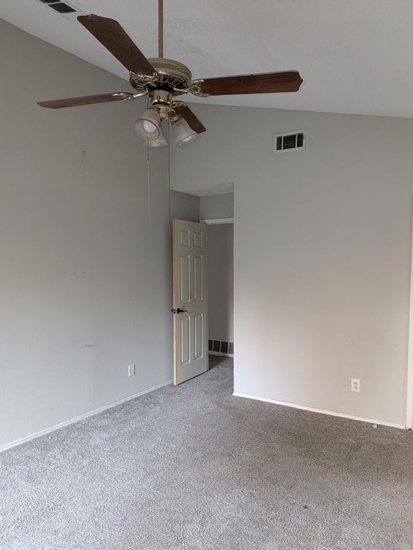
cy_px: 285
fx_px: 398
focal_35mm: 25
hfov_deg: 54.9
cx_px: 201
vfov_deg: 69.4
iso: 884
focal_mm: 4.53
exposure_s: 1/73.8
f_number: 1.7
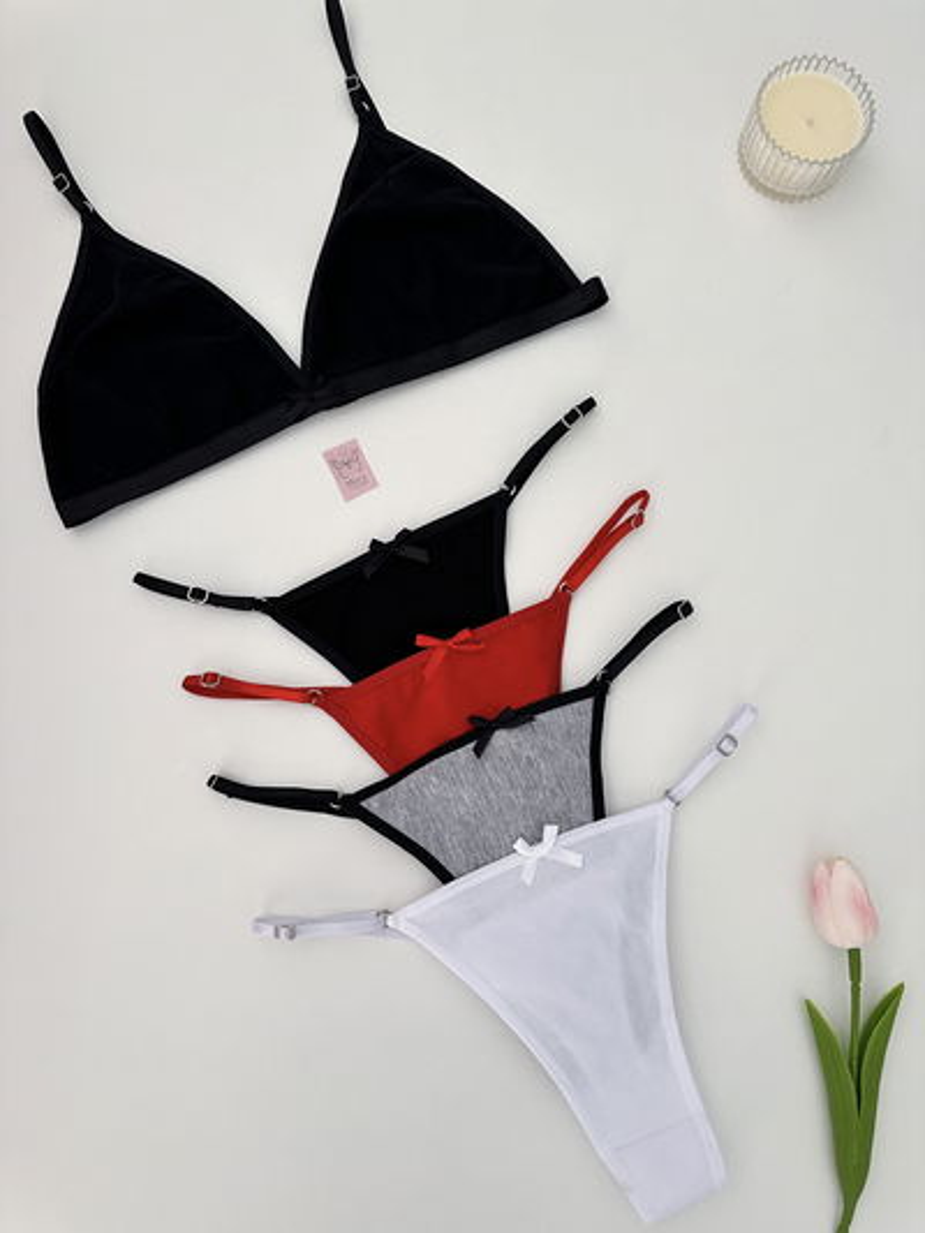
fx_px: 855
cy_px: 616
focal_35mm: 24
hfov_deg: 56.8
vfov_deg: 71.6
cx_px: 462
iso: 250
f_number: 1.8
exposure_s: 1/80
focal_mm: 6.86
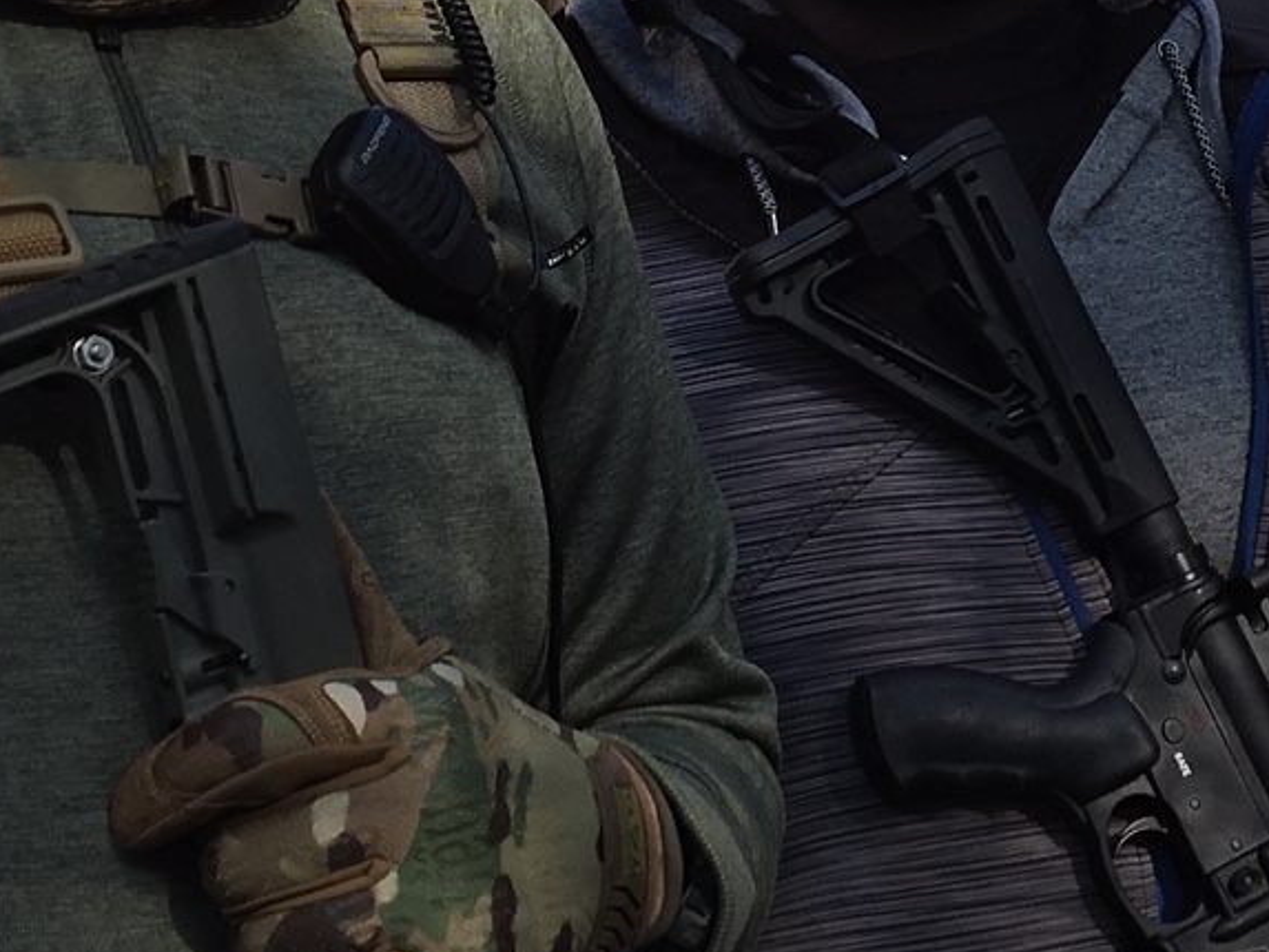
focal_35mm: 102
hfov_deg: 19.1
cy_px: 108
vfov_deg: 14.4
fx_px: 3740
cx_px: 935
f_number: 2.2
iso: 25
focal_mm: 4.15
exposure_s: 1/668
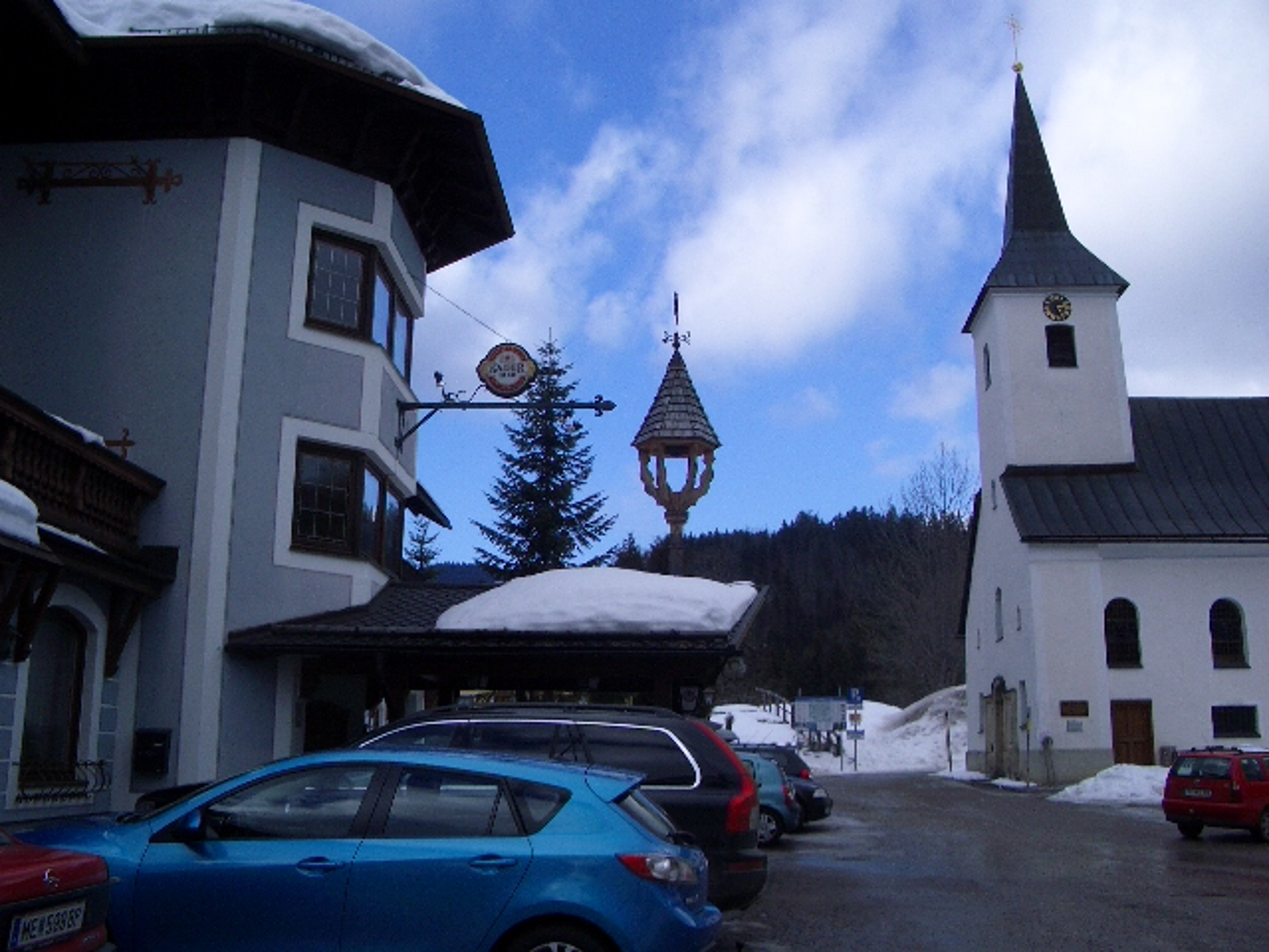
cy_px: 476
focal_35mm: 35
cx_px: 634
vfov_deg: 40.7
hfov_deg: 52.6
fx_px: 1283
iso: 50
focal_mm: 5.8
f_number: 4.3
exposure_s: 1/400
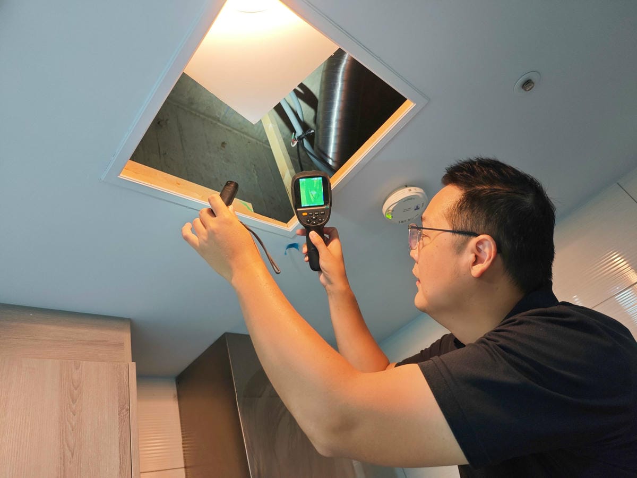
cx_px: 318
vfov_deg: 58.9
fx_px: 423
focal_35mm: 23
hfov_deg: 73.9
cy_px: 239
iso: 160
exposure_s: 1/60
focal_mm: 8.72
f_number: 1.63
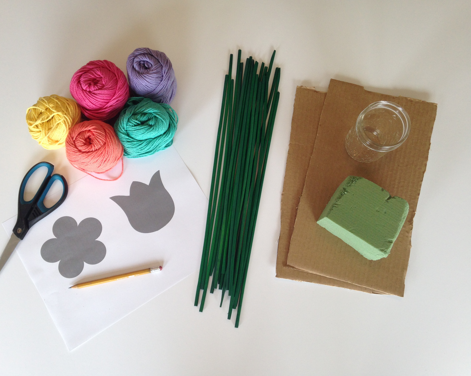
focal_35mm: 35
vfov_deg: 42.2
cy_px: 191
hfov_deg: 51.5
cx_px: 222
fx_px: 488
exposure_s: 1/120
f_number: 2.4
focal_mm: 4.12
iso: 64
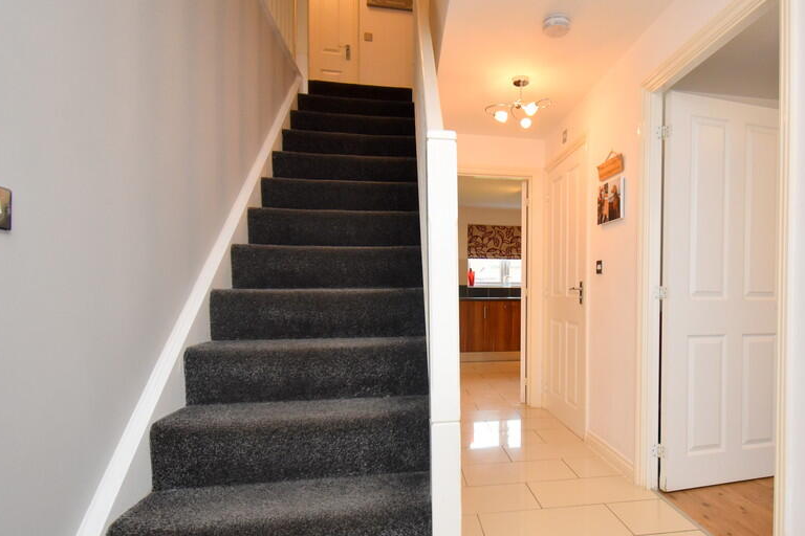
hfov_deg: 82.8
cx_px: 491
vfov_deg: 61.6
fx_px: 447
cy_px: 307
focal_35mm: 20
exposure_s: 1/125
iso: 1100
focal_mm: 10
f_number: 4.5
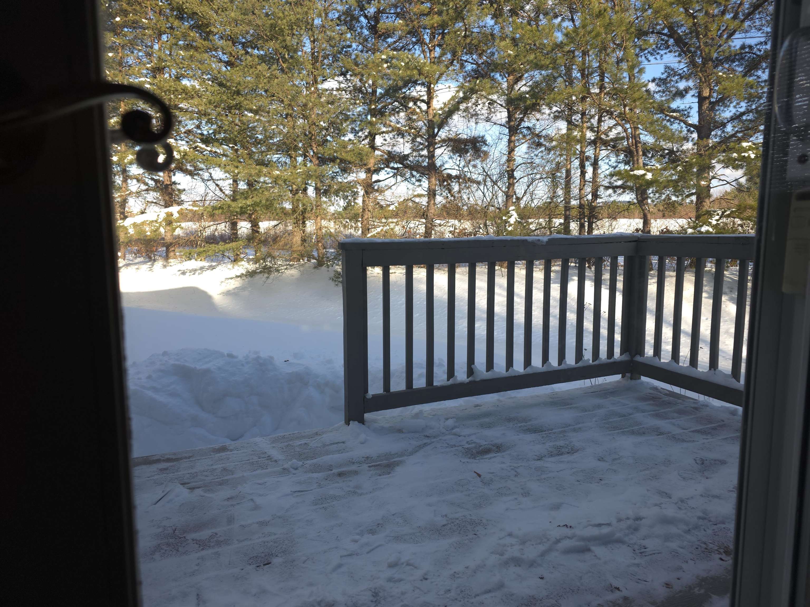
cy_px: 304
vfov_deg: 58.9
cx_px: 405
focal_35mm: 23
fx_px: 538
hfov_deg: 73.9
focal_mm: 6.3
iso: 12
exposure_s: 1/136
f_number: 1.7
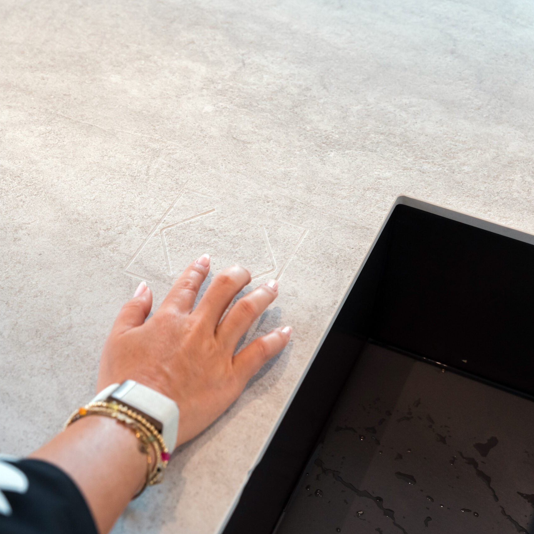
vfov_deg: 28.3
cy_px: 267
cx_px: 141
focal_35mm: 61
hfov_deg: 27.9
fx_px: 1061
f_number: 5
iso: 1000
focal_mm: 47.6
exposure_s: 1/100
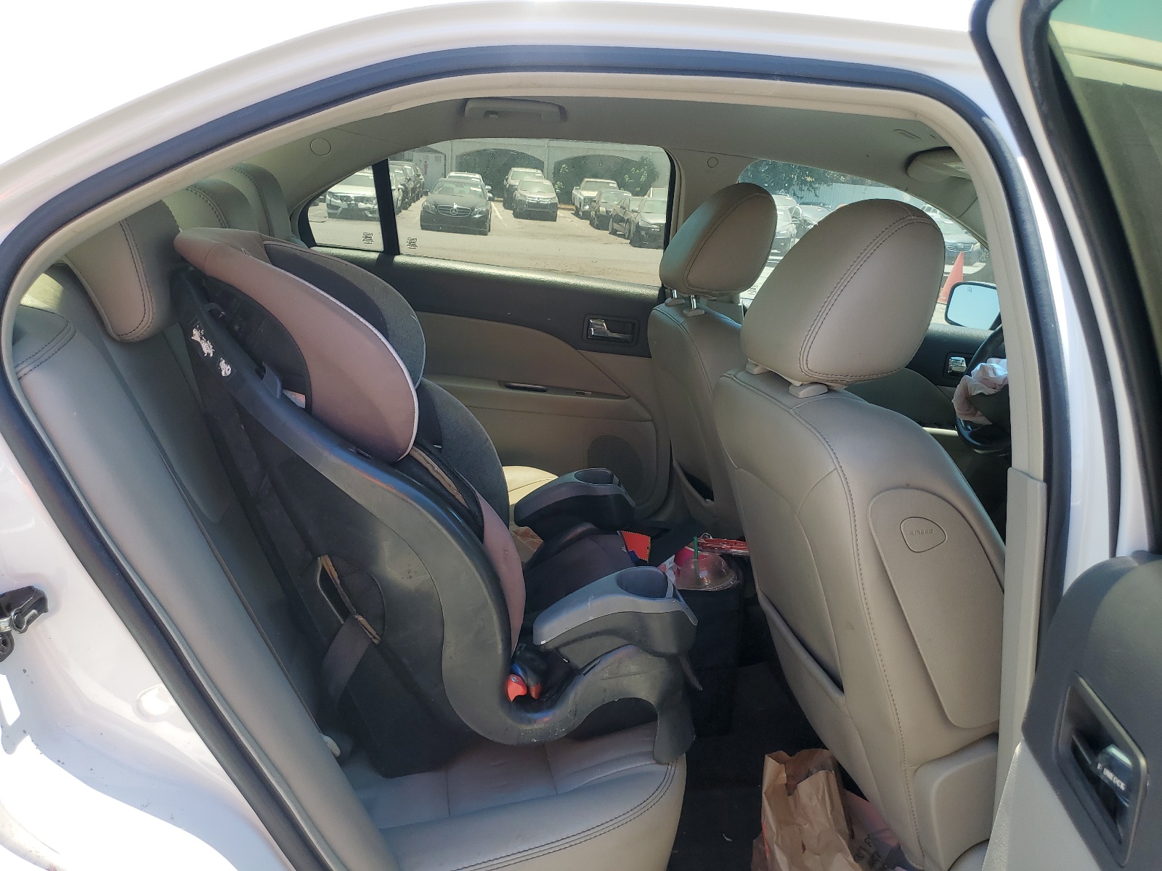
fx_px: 873
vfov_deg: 53.1
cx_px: 581
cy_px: 436
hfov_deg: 67.3
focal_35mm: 26
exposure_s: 1/556
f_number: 1.5
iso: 50
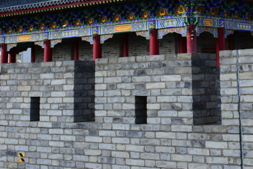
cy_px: -53
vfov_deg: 14.4
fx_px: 639
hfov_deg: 22.3
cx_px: 171
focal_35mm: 91
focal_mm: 20
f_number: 6.3
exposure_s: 1/640
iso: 200
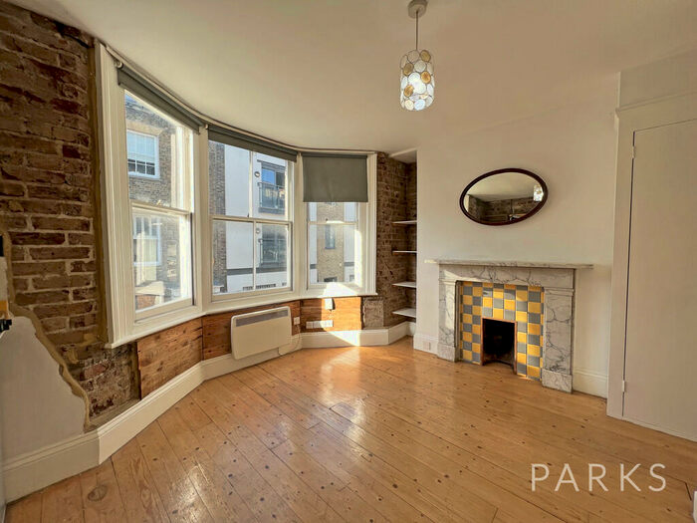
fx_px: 262
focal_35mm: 13
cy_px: 262
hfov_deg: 106.2
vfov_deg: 89.9
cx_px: 348
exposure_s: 1/244
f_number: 1.8
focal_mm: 1.57
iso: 32
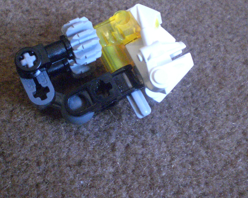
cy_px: 65
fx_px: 433
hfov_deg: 31.9
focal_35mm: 59
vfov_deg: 25.7
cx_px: 103
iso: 800
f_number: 3.1
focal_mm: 6.3
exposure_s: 1/80
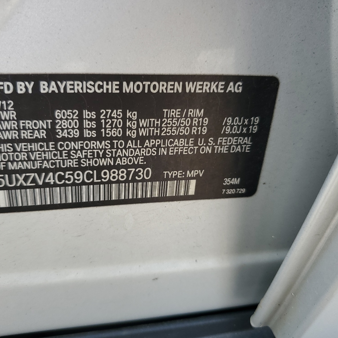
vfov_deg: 52.5
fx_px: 342
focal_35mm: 31
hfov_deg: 52.5
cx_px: 158
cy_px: 170
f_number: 1.5
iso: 50
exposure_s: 1/182
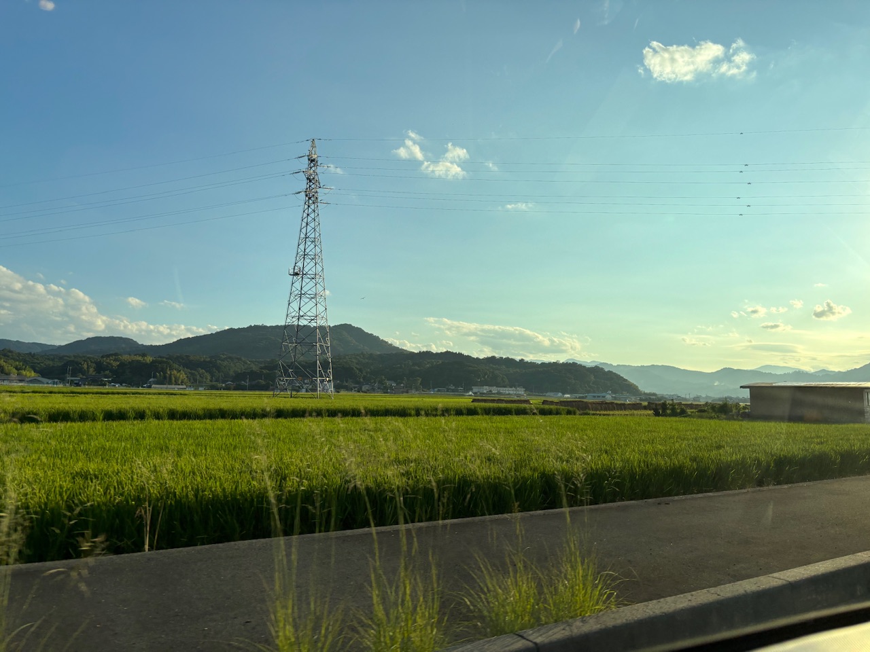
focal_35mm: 26
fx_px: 653
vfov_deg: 53.1
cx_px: 435
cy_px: 326
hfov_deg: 67.3
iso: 50
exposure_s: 1/1477
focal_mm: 5.96
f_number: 1.6
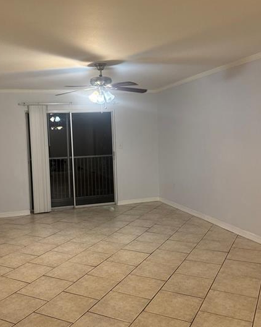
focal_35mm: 34
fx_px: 328
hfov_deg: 43.1
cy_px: 154
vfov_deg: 52.8
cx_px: 103
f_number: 1.78
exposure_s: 1/60
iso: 250
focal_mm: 6.76
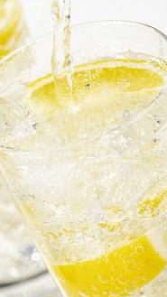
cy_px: 148
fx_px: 1315
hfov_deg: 7.3
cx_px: 31
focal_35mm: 167
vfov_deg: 12.9
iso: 100
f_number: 8
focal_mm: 105
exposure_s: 1/125
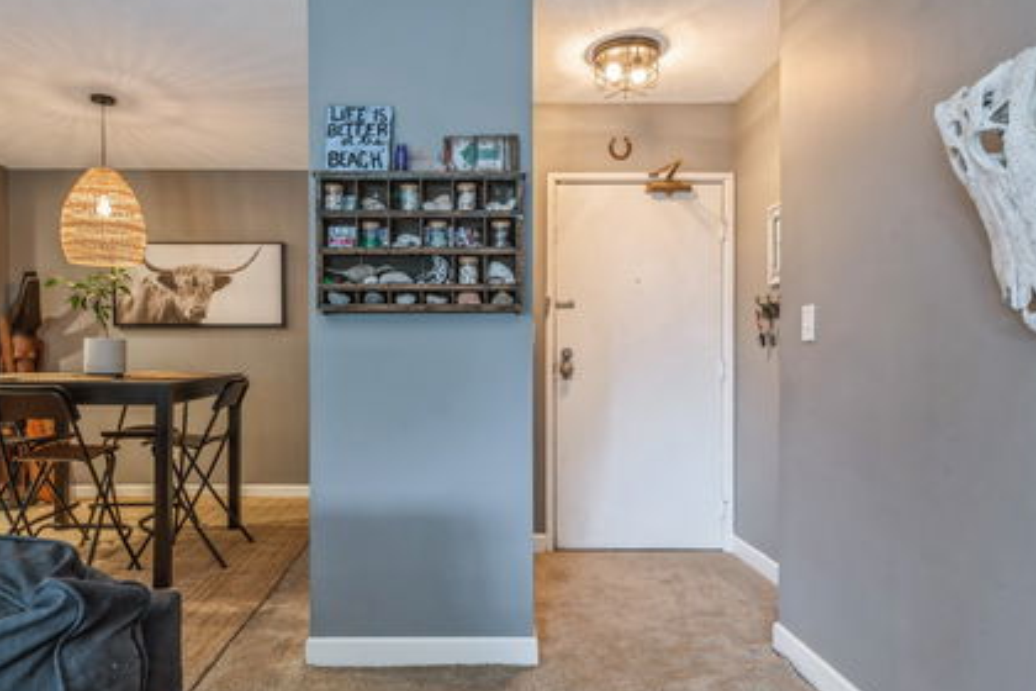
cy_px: 363
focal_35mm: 24
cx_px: 466
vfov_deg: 53.1
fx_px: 691
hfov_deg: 73.5
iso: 200
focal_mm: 21
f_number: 9.5
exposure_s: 1
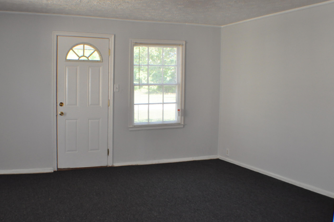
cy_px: 121
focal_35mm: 46
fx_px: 426
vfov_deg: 29.2
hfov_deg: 42.7
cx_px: 143
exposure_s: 1/60
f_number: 8
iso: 1000
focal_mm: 26
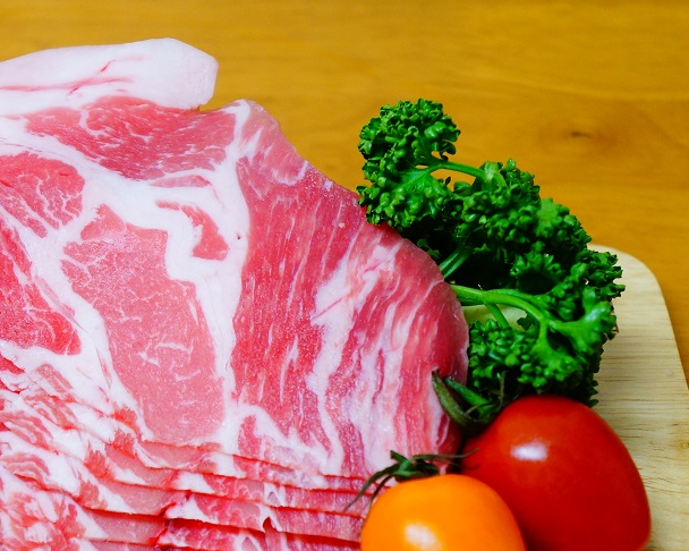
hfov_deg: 17.2
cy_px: 353
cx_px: 144
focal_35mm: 111
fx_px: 2263
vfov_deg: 13.9
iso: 1250
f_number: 5
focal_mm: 48
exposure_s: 1/80
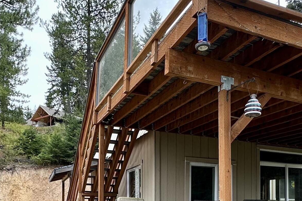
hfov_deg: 51.7
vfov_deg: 33.1
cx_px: 131
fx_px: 310
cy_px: 199
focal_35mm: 37
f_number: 2.2
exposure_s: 1/430
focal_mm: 2.22
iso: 40
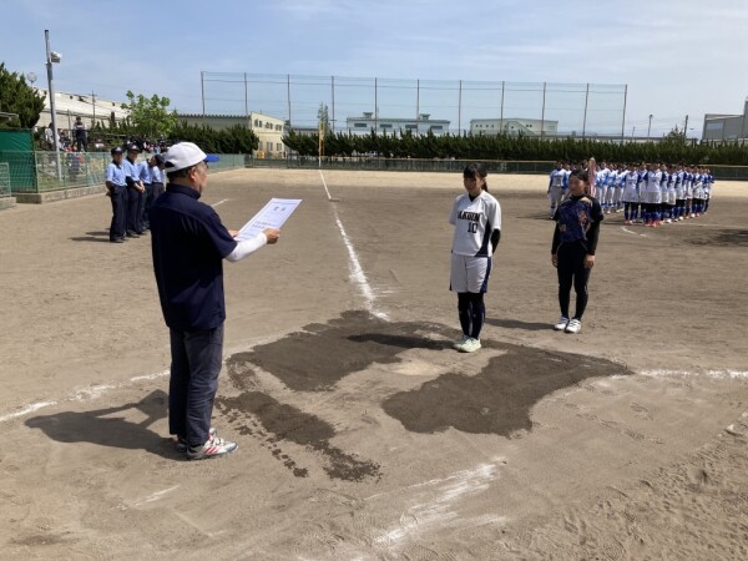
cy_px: 280
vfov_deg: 49.7
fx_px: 605
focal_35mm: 28
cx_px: 374
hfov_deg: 63.4
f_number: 1.8
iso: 20
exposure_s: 1/2000
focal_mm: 3.99
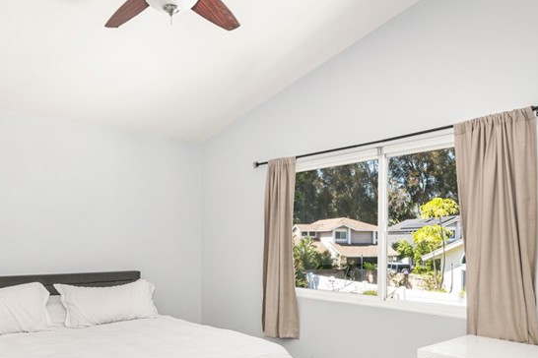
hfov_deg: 61.0
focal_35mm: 30
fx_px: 448
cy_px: 240
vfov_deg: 43.0
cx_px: 197
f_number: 6.3
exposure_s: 1/5
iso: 100
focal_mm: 16
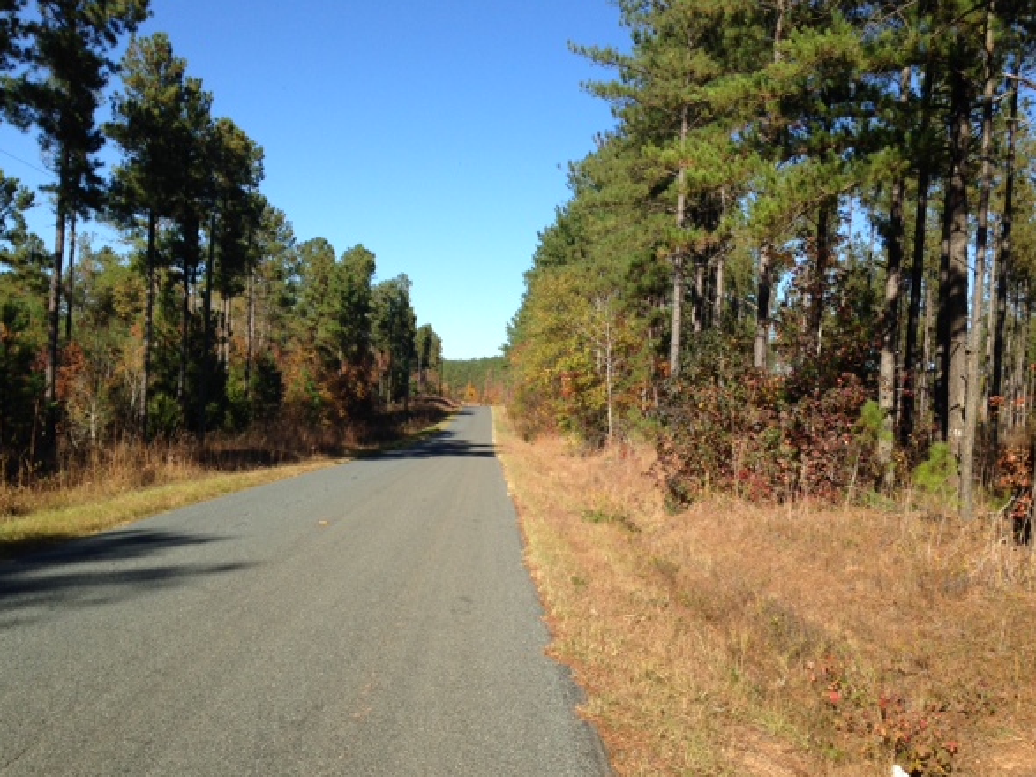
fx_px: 1077
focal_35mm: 36
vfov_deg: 39.6
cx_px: 549
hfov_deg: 51.3
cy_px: 403
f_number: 2.4
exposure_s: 1/1130
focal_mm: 4.12
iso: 50
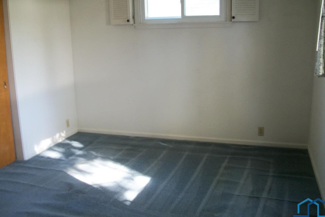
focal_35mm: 36
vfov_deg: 36.9
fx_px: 325
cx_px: 160
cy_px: 108
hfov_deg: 53.1
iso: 160
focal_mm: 5.7
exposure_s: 1/25
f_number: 2.9
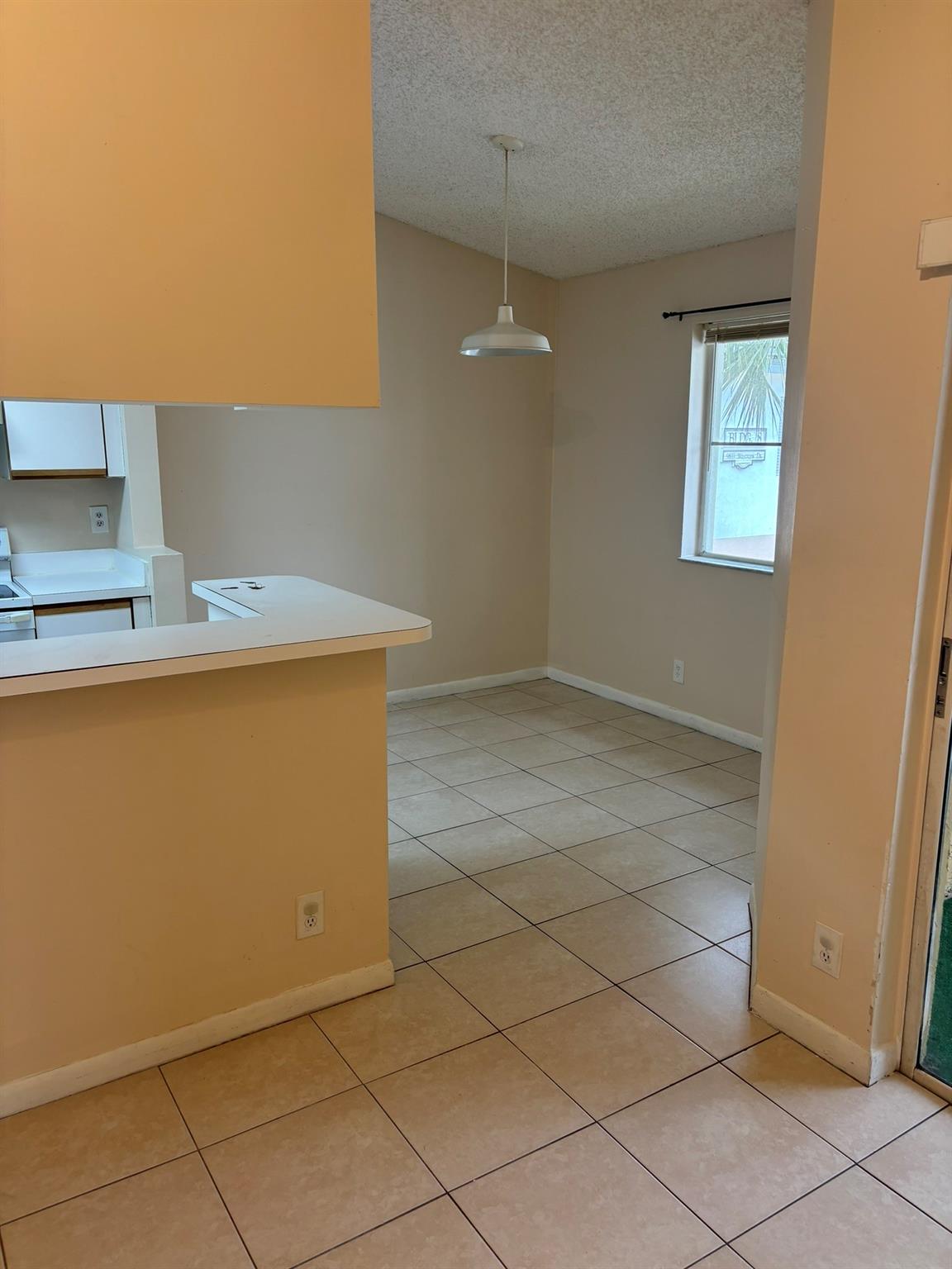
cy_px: 634
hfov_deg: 53.1
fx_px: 953
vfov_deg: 67.3
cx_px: 476
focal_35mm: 26
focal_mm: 5.96
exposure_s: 1/60
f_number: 1.6
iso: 80
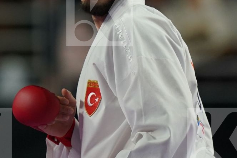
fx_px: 10713
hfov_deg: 1.3
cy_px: 14
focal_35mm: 1627
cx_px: -21
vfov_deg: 0.8
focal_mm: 400
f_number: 2.8
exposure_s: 1/1000
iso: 1250
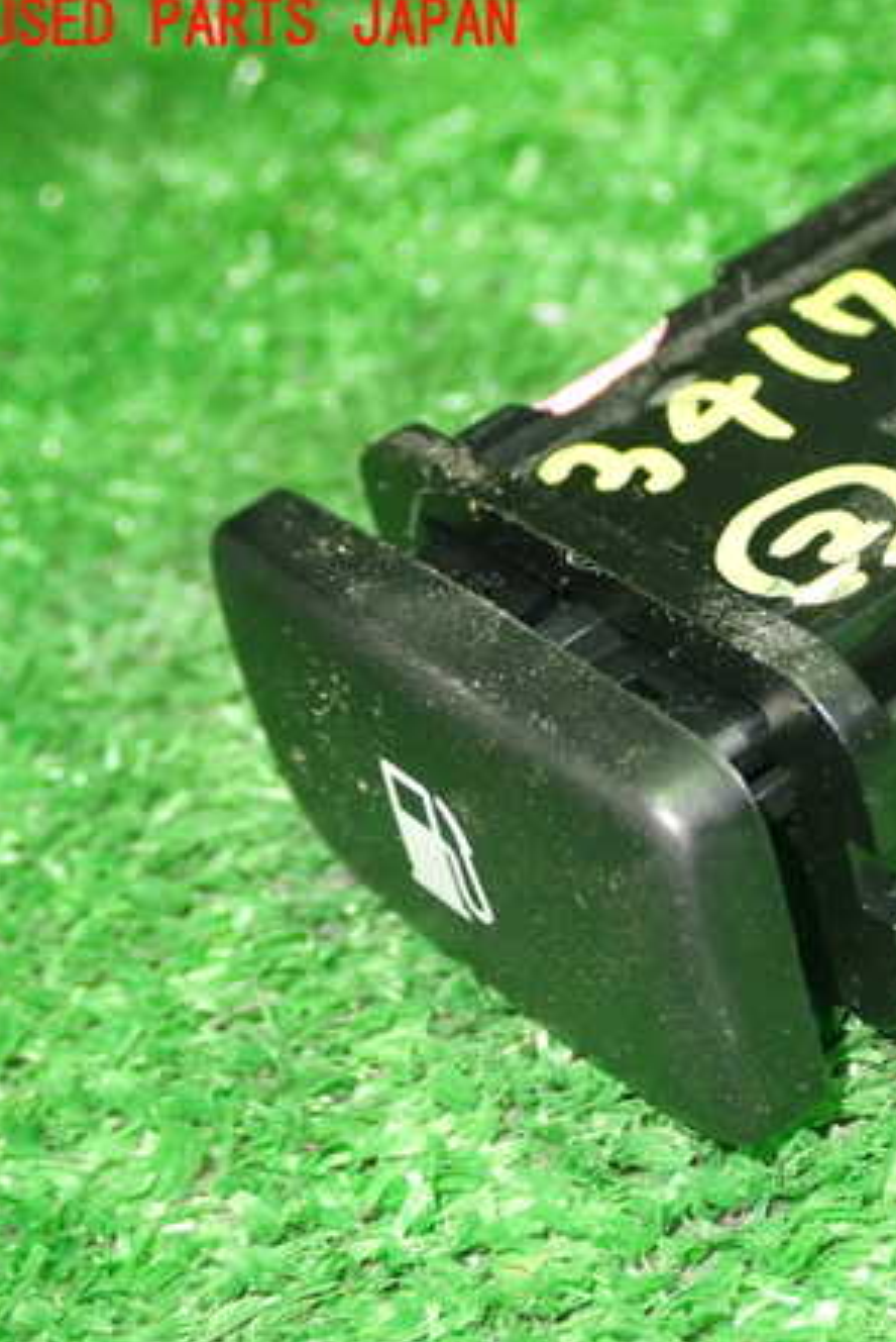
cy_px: 669
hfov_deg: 17.6
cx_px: 875
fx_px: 2833
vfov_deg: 26.6
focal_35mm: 76
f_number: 3.3
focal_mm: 9.65
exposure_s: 1/15
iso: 800
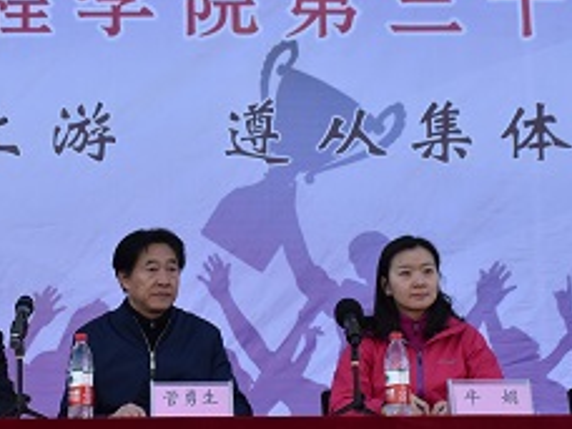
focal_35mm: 102
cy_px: 238
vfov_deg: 14.5
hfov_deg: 19.1
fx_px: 1690
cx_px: 166
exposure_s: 1/400
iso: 800
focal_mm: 27
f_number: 8
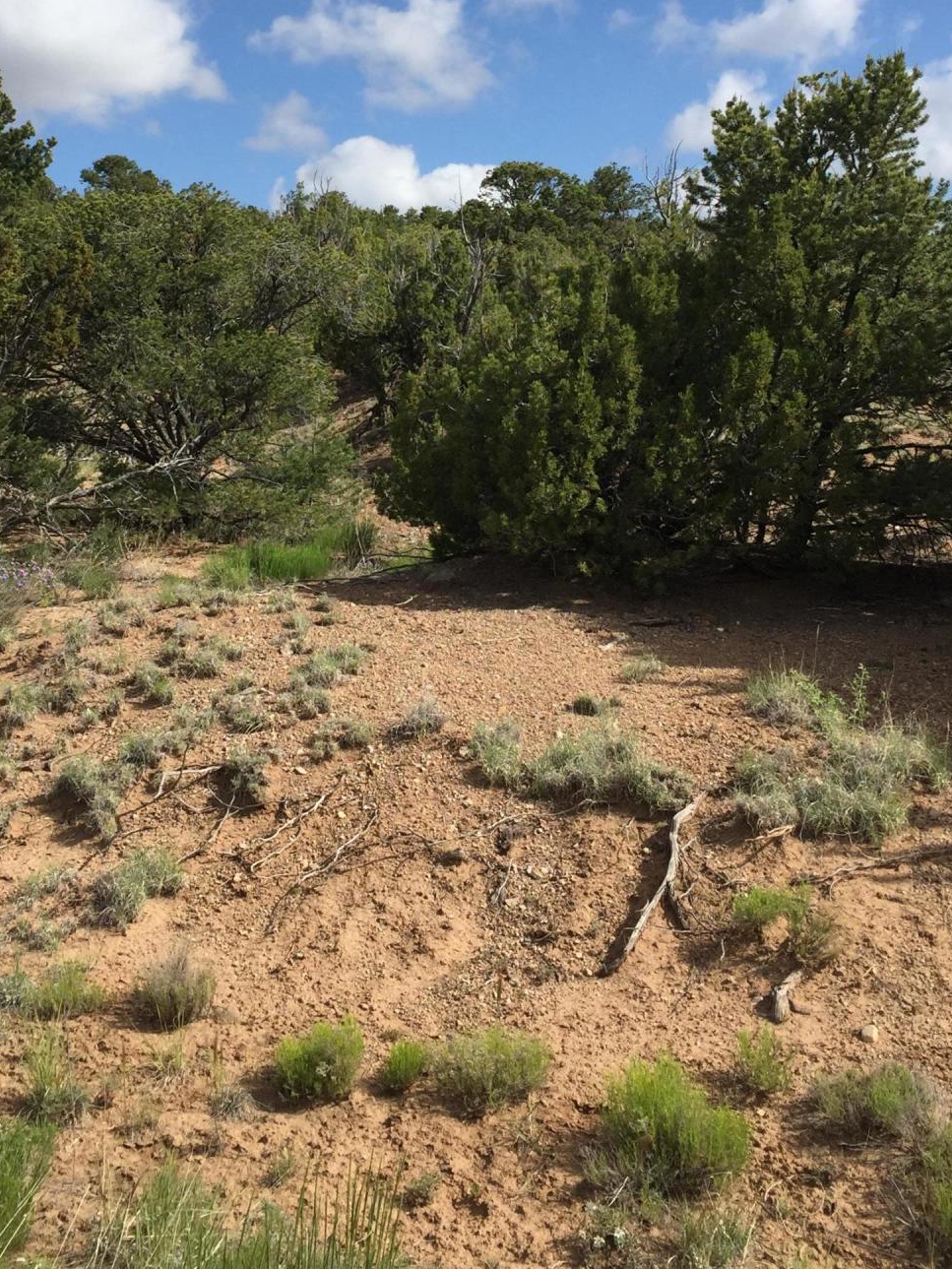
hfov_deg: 32.1
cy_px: 348
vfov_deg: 41.1
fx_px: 1650
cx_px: 405
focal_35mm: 45
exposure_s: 1/2639
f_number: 2.2
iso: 32
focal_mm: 4.15
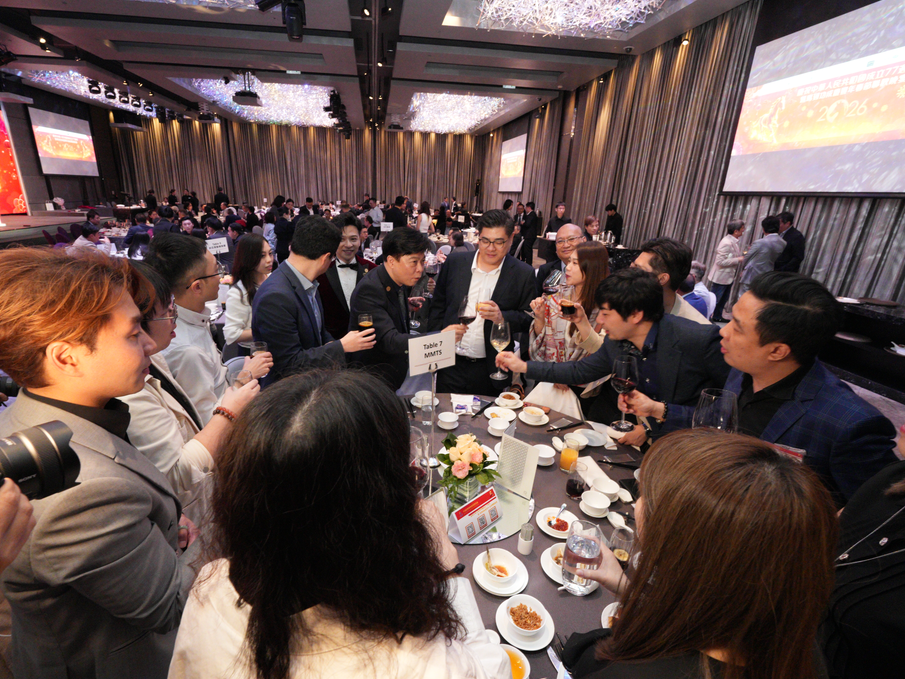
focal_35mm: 16
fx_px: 418
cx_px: 432
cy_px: 349
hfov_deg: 94.4
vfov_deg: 78.1
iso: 8000
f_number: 8
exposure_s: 1/100
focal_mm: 14
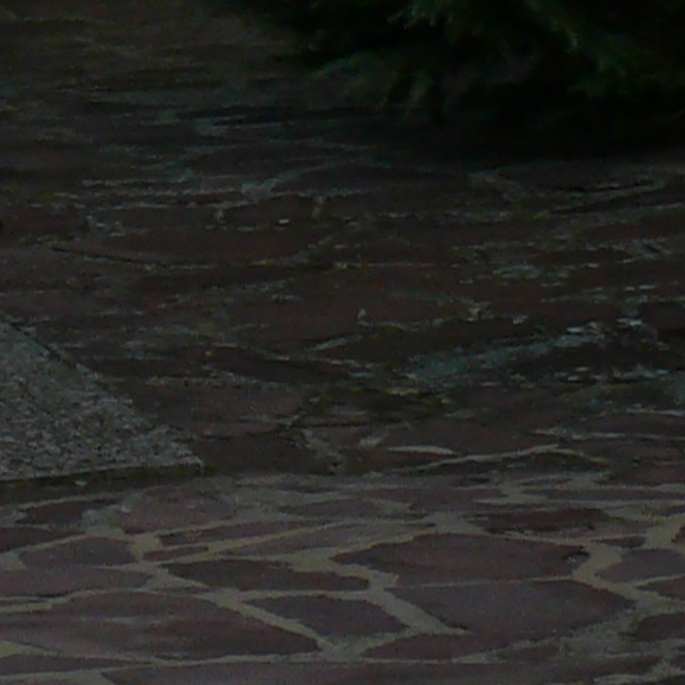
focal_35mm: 236
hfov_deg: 6.9
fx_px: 5284
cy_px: -780
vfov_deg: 7.1
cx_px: -1043
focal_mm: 7.7
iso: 100
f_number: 5
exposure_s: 1/400
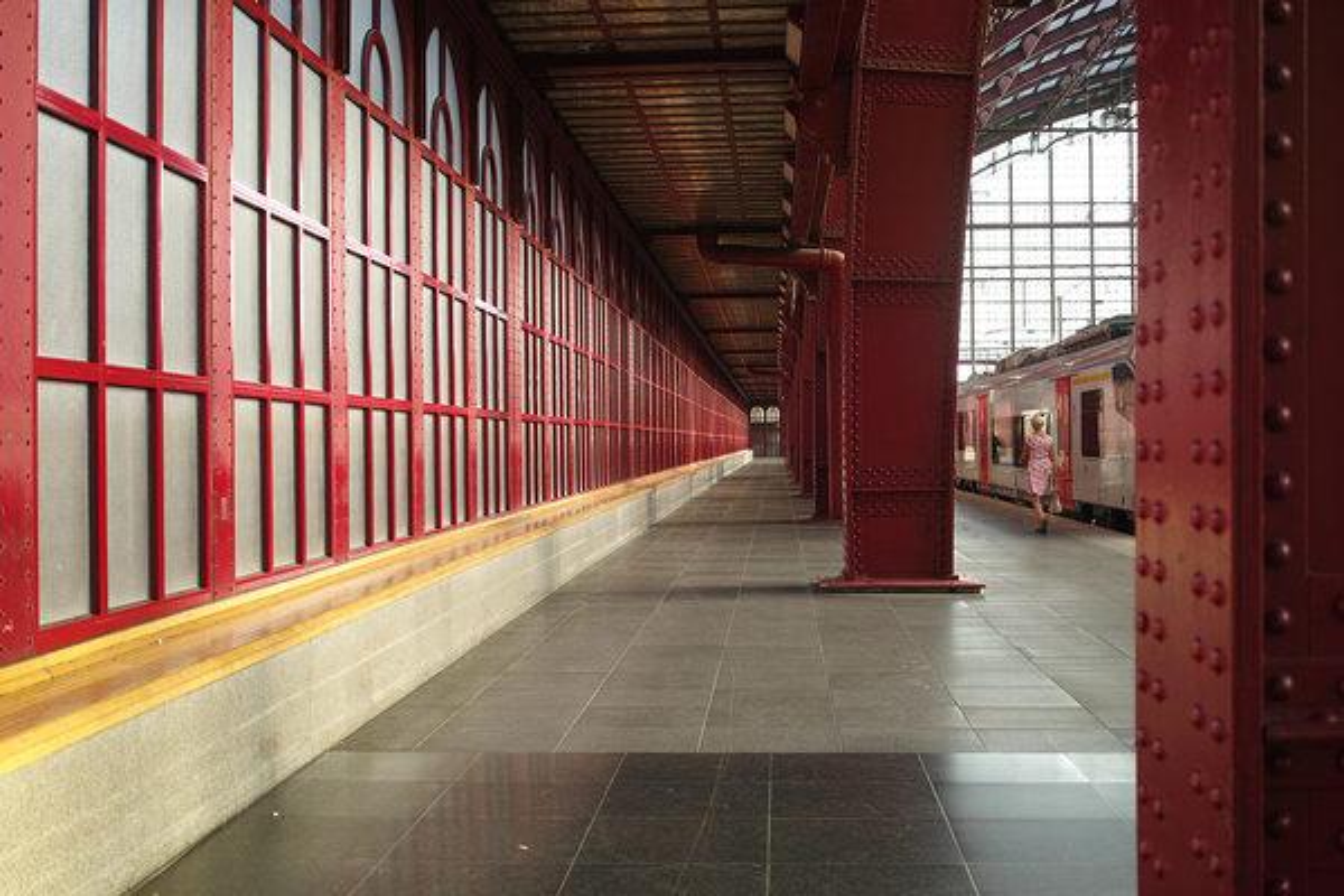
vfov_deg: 29.9
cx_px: 672
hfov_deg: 43.6
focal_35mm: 45
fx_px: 1680
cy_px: 448
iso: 100
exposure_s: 1/40
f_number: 2.8
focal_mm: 30
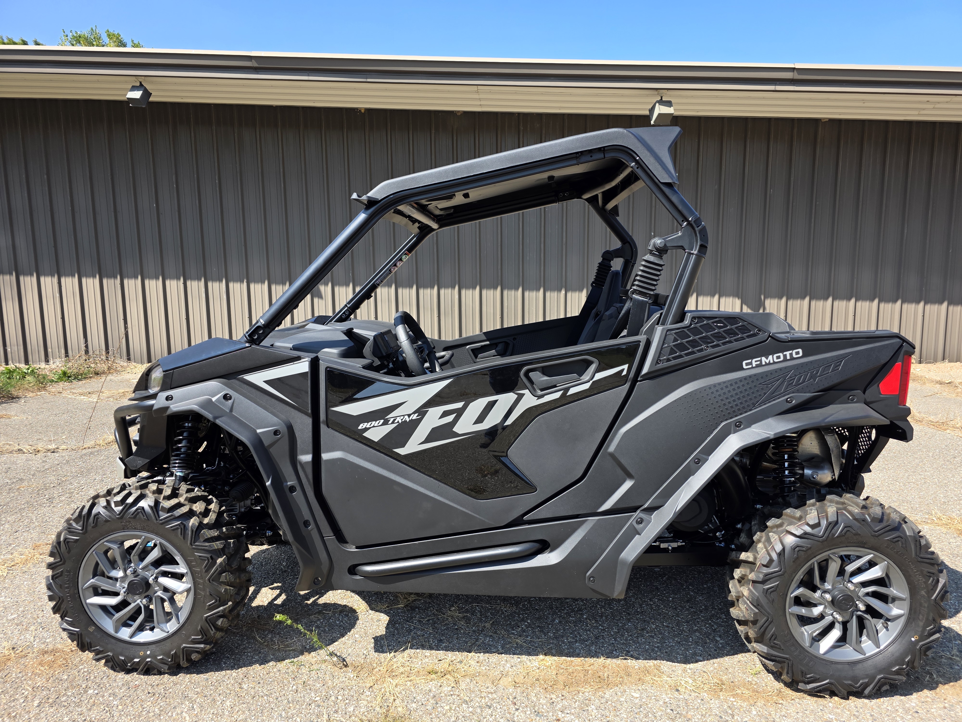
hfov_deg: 73.9
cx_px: 481
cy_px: 361
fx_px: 639
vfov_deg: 58.9
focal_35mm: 23
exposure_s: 1/1756
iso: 80
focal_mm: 6.3
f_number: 1.7
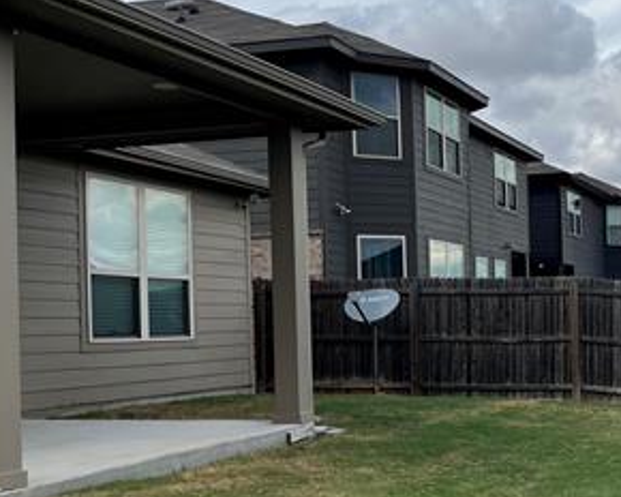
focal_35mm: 56
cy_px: 291
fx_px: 1029
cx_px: 627
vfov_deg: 27.1
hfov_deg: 31.0
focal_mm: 5.1
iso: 50
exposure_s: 1/3623
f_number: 1.6
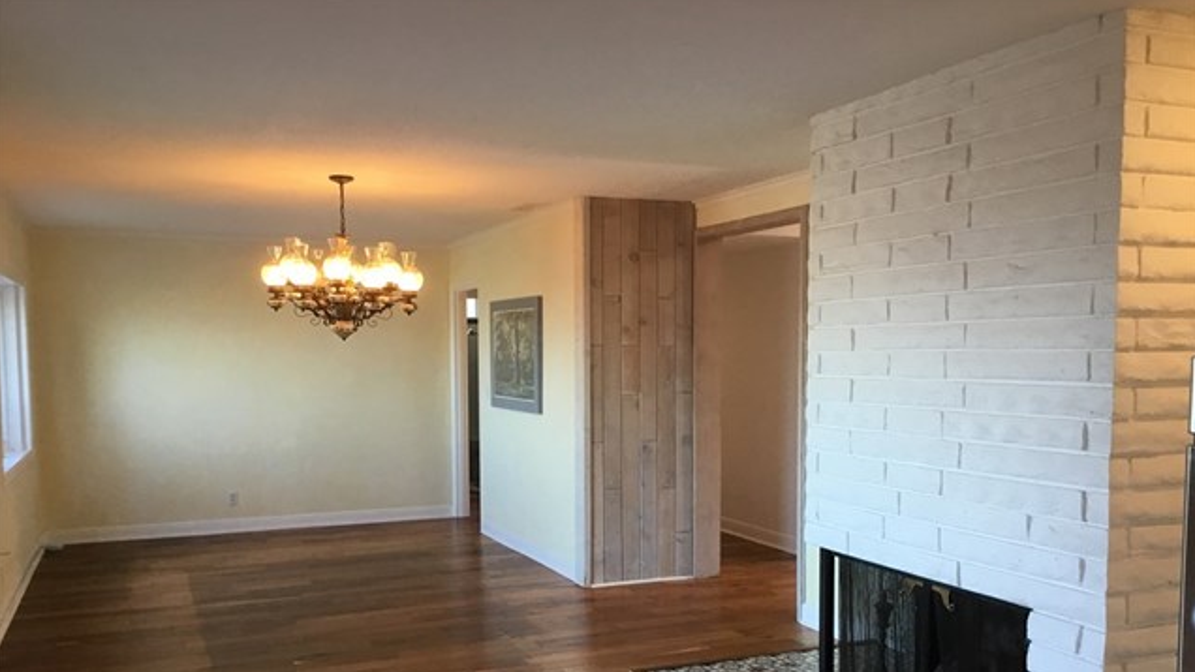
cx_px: 598
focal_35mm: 34
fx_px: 1078
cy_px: 441
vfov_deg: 34.4
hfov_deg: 58.0
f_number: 2.4
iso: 32
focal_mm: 3.3
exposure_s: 1/30
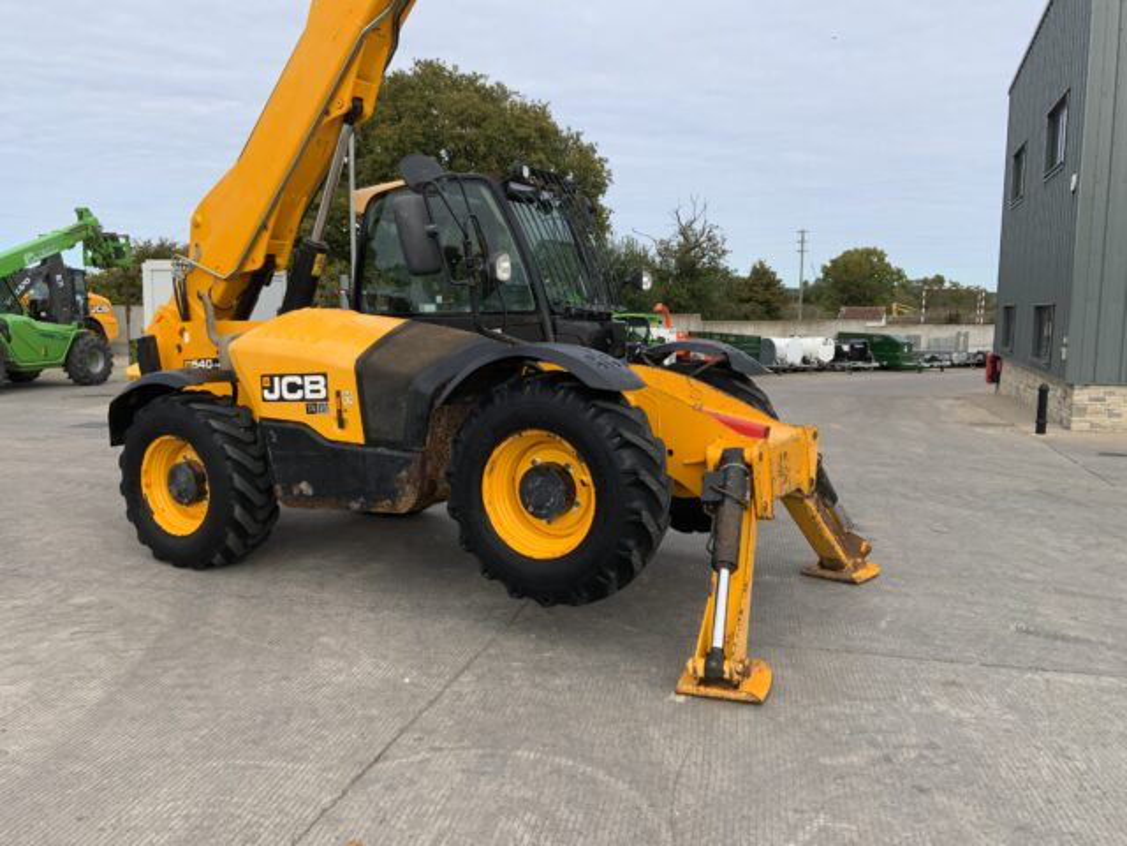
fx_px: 944
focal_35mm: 29
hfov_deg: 61.7
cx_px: 564
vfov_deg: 48.2
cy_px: 423
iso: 16
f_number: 1.8
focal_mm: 3
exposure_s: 1/1451
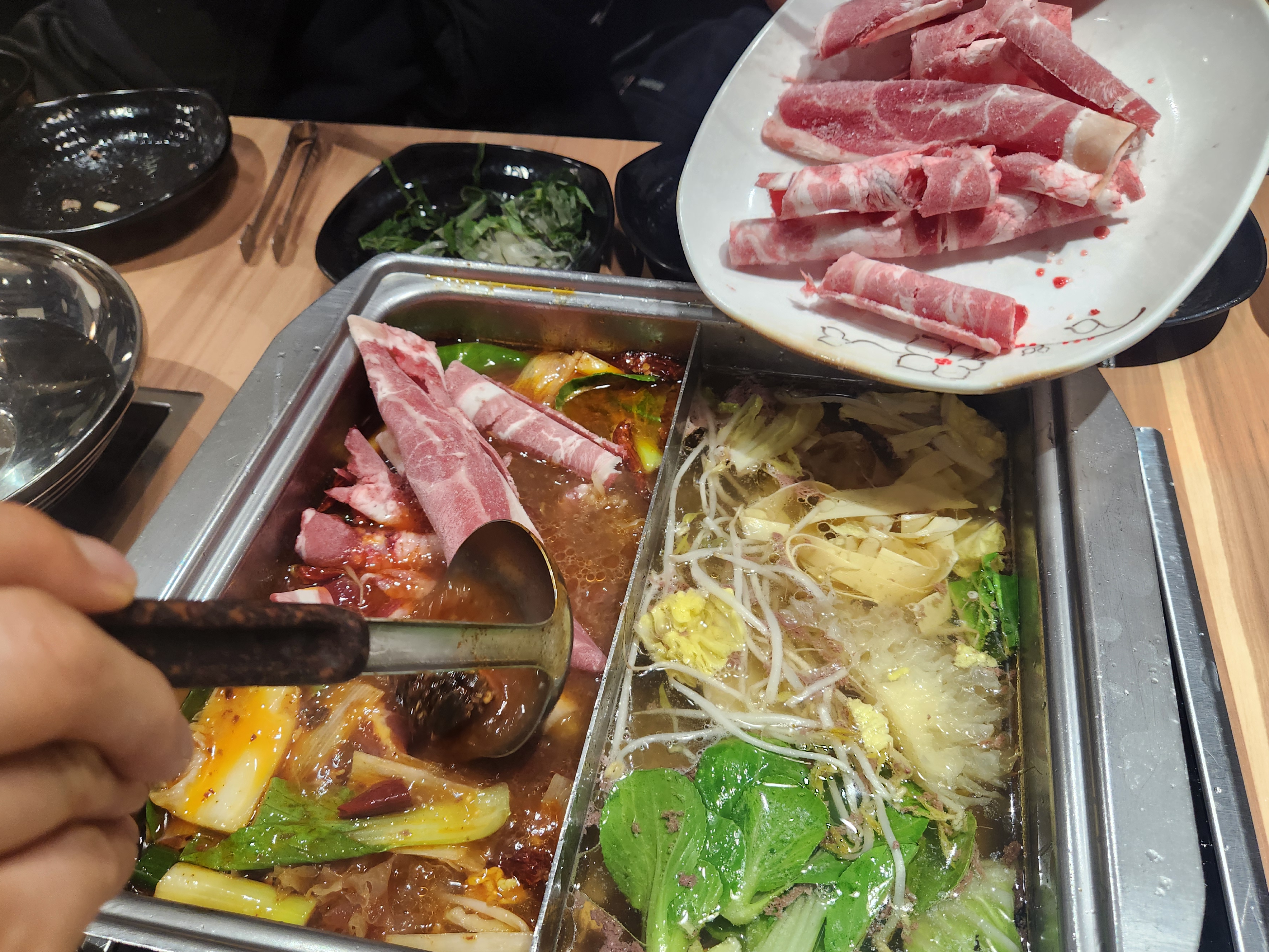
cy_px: 536
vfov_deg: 52.9
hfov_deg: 67.3
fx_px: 953
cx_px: 658
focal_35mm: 26
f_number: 1.8
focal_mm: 5.4
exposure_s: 1/120
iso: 160
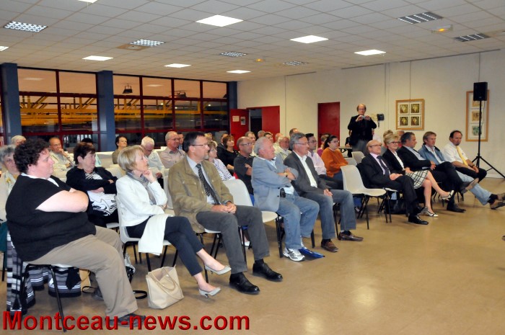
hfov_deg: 62.0
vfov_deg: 43.5
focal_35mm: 30
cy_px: 168
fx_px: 420
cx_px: 252
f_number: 7.1
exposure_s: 1/80
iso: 3200
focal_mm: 20
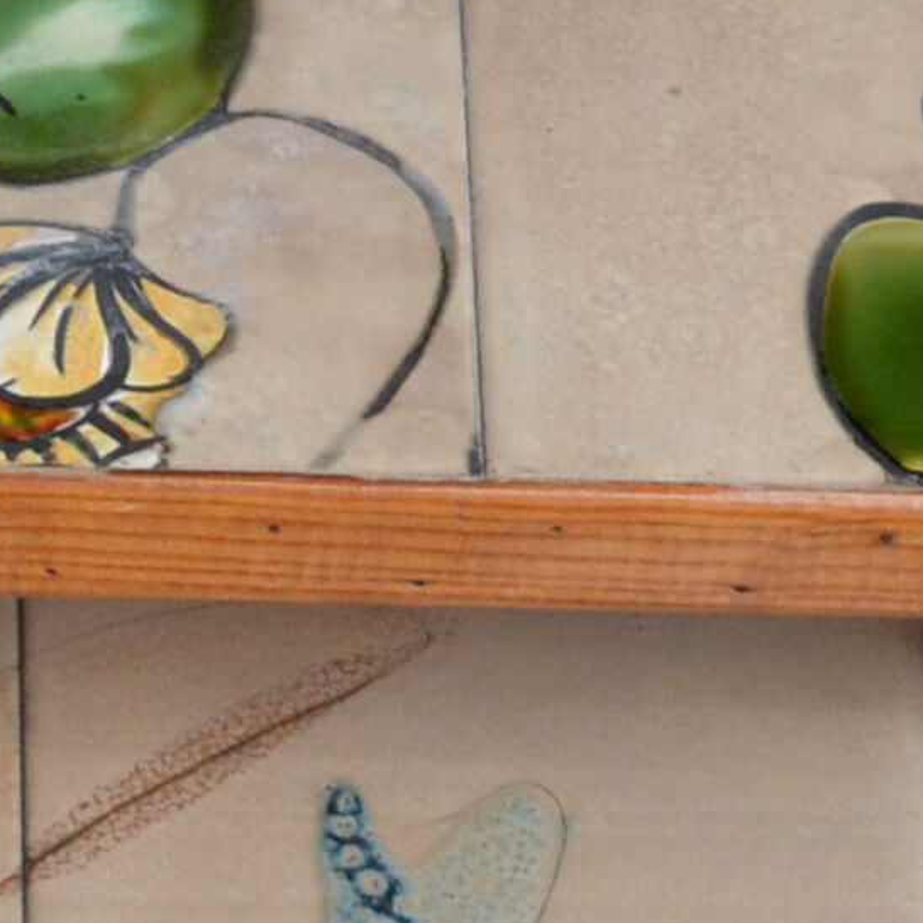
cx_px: -259
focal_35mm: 237
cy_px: 1313
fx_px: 7150
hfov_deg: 7.3
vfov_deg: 7.3
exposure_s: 1/125
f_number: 5.6
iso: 400
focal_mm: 22
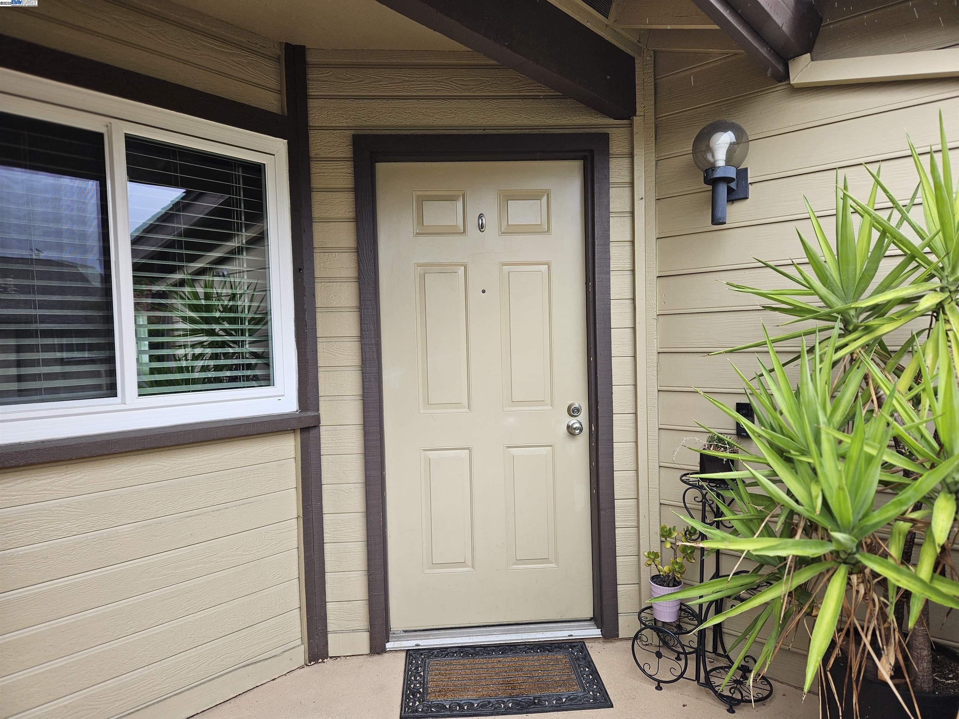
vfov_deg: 58.9
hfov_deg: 73.9
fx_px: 637
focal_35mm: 23
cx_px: 480
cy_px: 360
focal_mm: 5.4
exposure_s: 1/147
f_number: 1.8
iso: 25
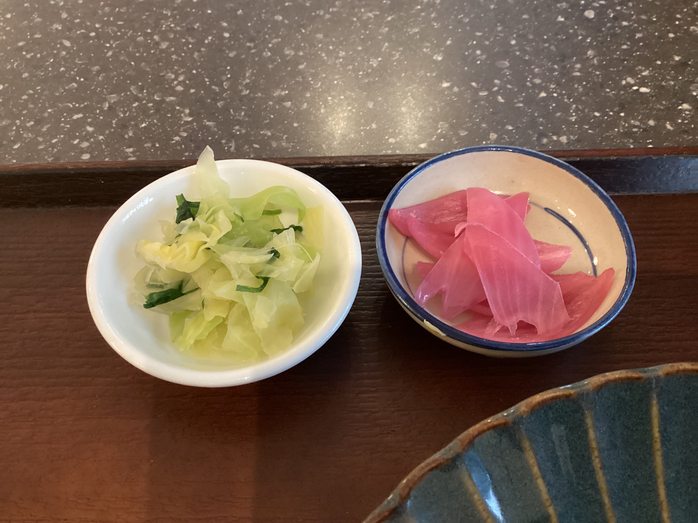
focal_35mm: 31
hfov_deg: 58.4
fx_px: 625
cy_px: 262
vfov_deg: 45.4
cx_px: 349
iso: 400
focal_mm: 3.3
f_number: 2.4
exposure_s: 1/33
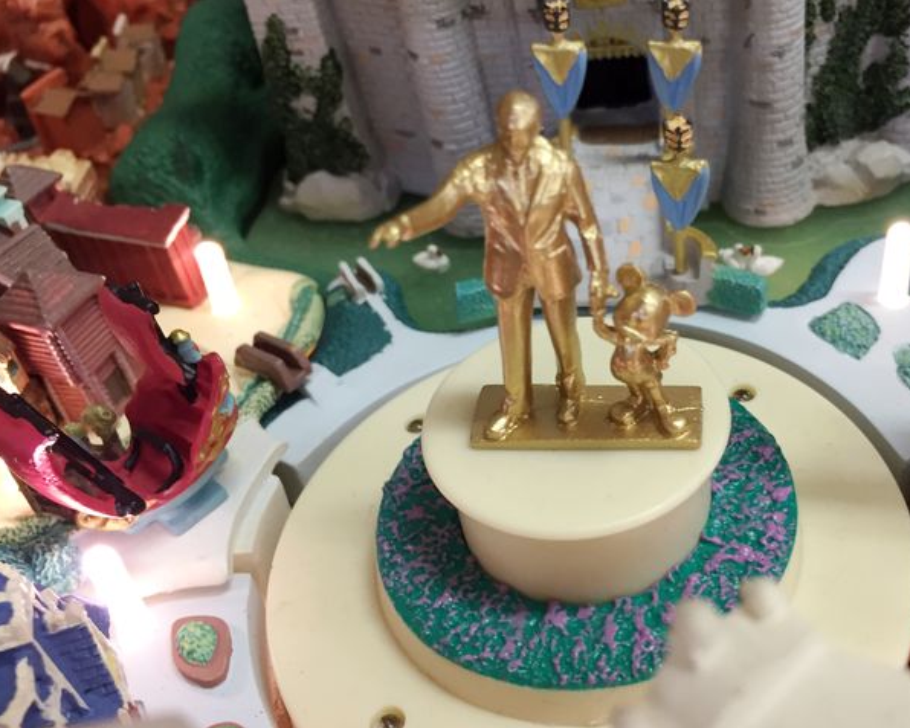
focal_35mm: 38
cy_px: 333
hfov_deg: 47.2
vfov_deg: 39.1
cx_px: 603
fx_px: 1024
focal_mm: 4.15
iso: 125
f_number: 2.2
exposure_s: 1/33
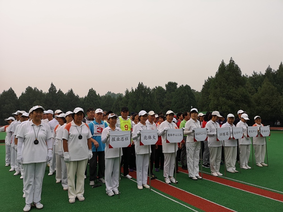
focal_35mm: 27
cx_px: 142
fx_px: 221
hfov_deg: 65.3
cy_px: 106
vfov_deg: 51.4
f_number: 1.8
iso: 50
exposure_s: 1/1203
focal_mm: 3.95
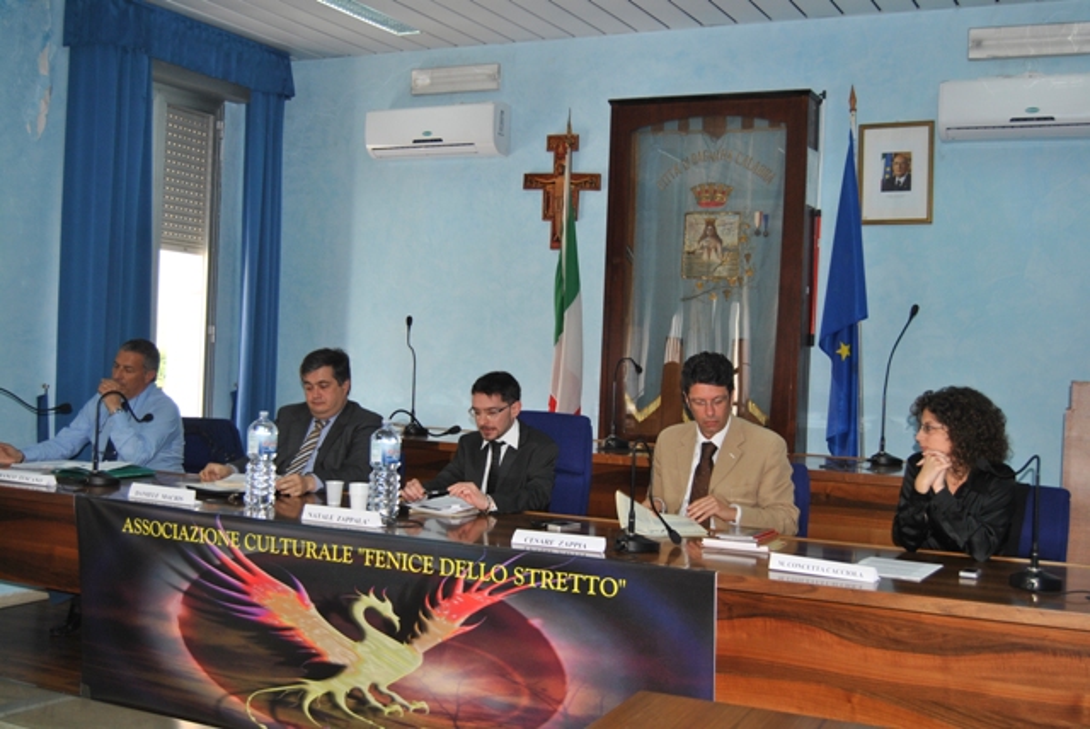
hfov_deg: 49.5
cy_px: 364
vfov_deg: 34.3
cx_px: 545
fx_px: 1182
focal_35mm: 39
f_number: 4
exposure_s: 1/60
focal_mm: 26
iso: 200
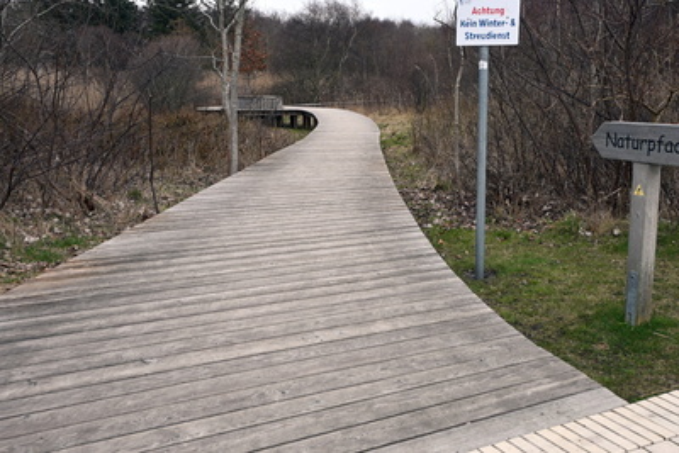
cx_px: 340
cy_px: 226
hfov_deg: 56.1
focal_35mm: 34
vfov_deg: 39.2
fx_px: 637
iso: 110
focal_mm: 22.5
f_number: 5.6
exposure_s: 1/250
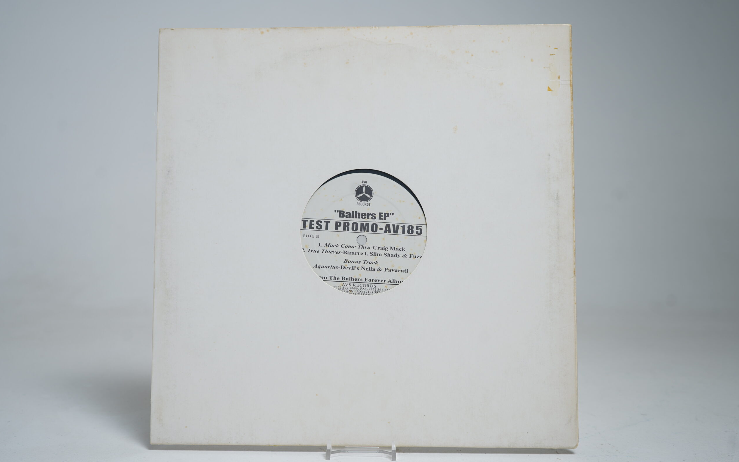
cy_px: 235
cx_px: 367
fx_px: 685
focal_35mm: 34
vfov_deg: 37.3
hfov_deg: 56.7
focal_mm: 33
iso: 64
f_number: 5
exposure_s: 1/10
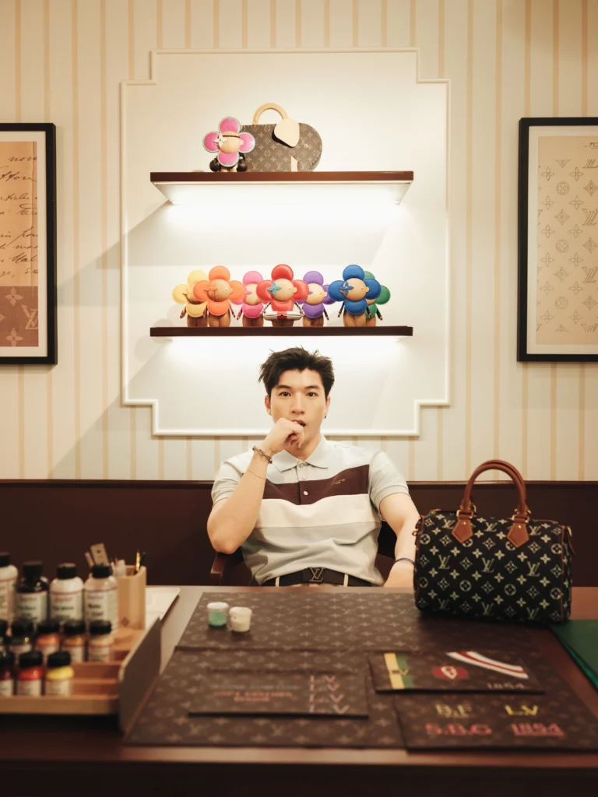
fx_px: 829
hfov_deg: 39.7
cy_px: 398
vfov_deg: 51.4
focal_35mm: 36
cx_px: 299
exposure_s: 1/125
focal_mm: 45
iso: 2000
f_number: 4
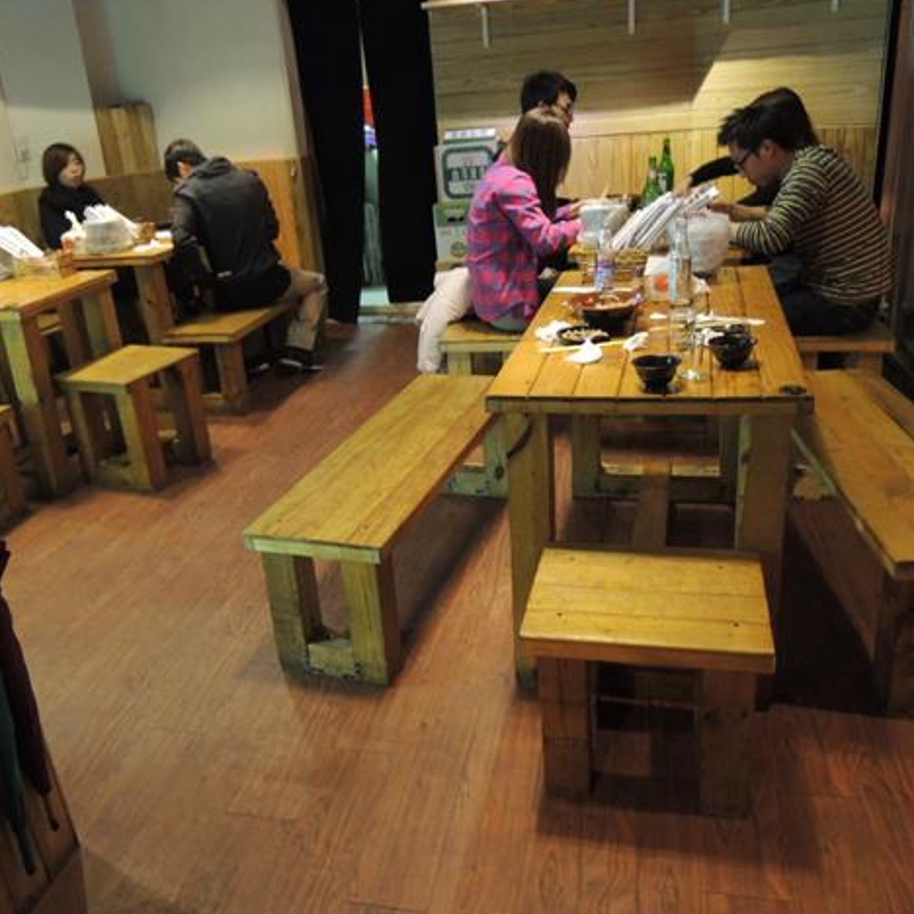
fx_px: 866
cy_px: 457
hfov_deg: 55.5
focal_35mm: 29
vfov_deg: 55.6
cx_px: 416
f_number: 2.2
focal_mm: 4.3
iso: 640
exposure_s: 1/8
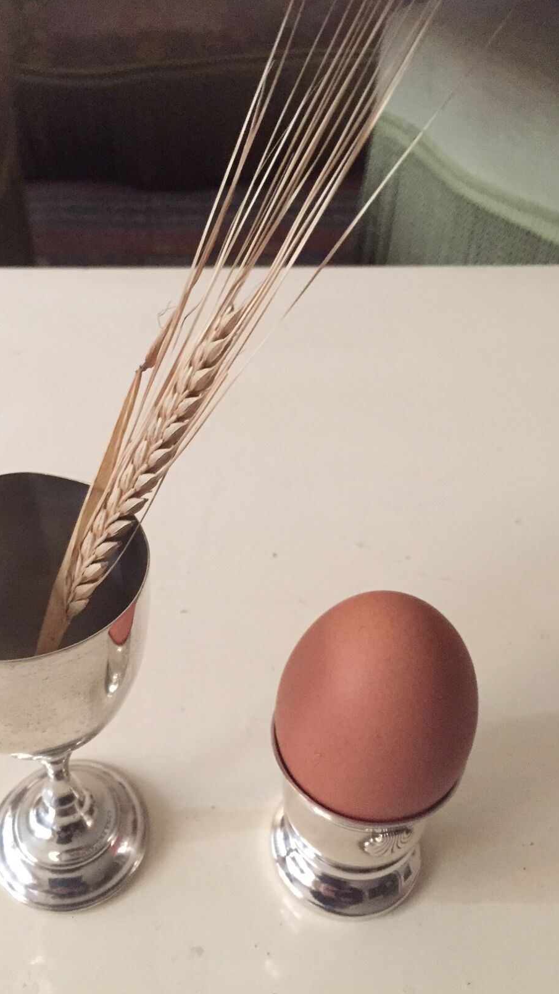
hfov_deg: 36.5
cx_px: 208
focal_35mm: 32
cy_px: 501
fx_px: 843
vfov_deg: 61.0
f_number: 2.2
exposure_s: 1/17
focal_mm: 4.15
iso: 400
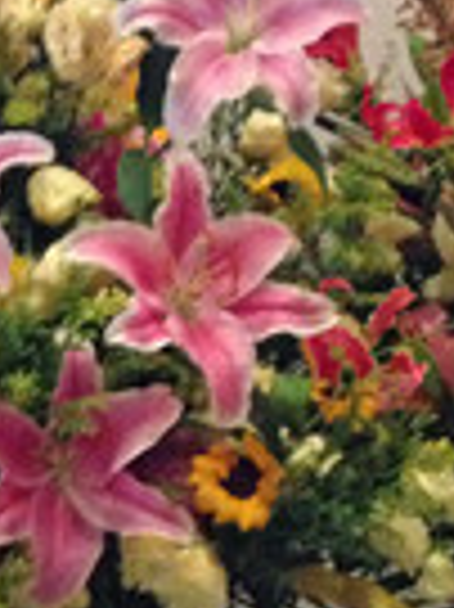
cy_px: 248
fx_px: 1927
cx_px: -22
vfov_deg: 17.9
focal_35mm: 110
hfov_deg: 13.2
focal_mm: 4.13
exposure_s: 1/15
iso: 800
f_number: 2.4
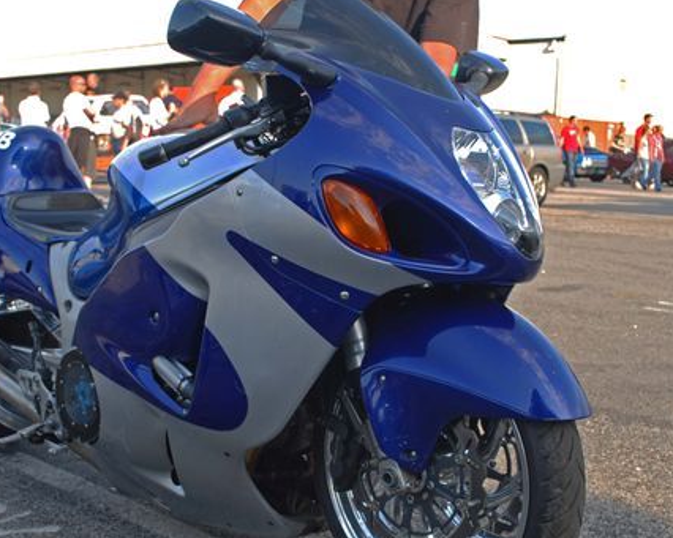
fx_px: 1096
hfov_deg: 34.1
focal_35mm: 55
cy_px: 308
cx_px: 310
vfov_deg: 27.6
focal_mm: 26
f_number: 5.6
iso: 200
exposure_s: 1/125
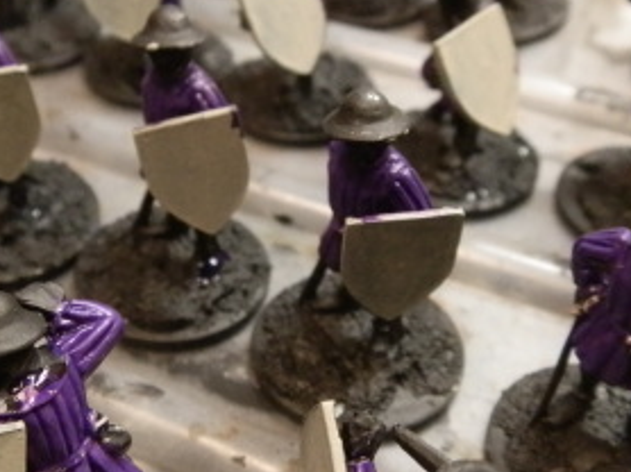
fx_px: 983
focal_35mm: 54
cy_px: 188
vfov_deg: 26.9
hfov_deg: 35.4
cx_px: 234
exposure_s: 1/60
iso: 400
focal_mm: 5
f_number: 3.1
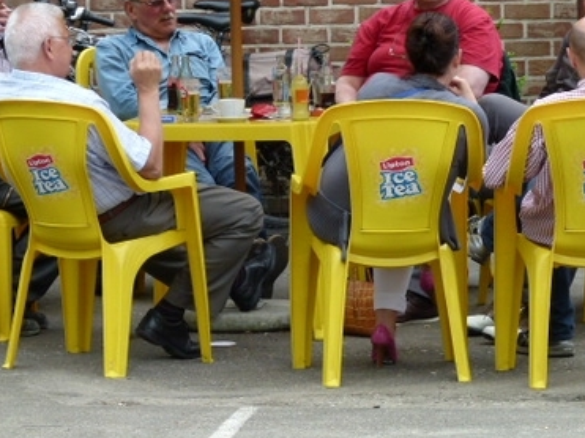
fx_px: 4207
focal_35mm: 249
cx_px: 330
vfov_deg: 6.0
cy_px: 165
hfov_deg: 8.0
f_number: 4
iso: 100
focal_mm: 27.8
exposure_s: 1/160
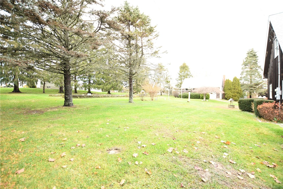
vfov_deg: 77.3
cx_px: 142
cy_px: 94
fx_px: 118
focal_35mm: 15
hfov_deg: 100.4
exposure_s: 1/250
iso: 800
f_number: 3.5
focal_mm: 10
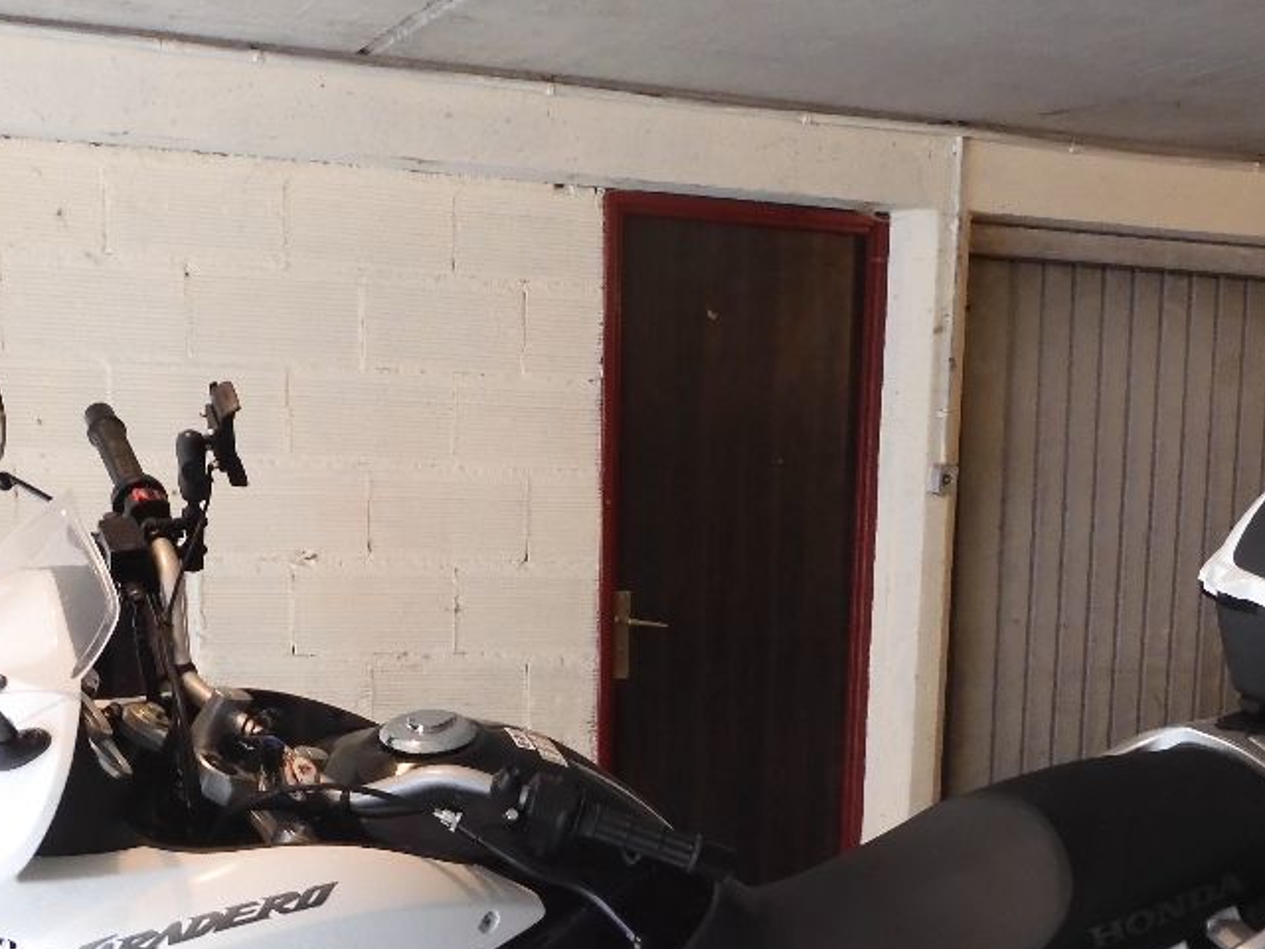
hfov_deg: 34.3
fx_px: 2046
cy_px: 943
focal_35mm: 56
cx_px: 579
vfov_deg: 24.9
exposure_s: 1/13
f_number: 3.5
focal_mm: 5
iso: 400
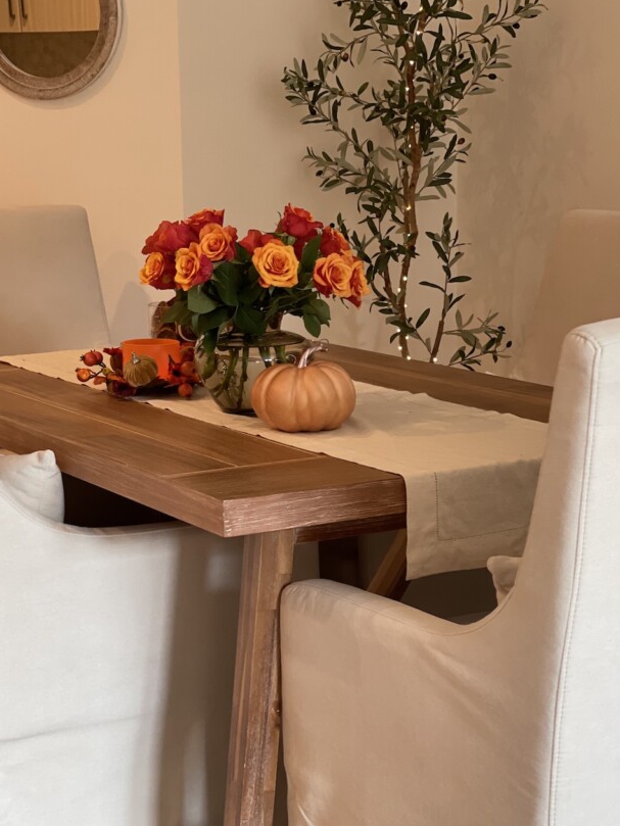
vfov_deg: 24.1
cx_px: 256
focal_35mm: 81
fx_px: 1934
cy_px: 513
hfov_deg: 18.2
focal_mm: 7.5
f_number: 2.2
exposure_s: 1/40
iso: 125
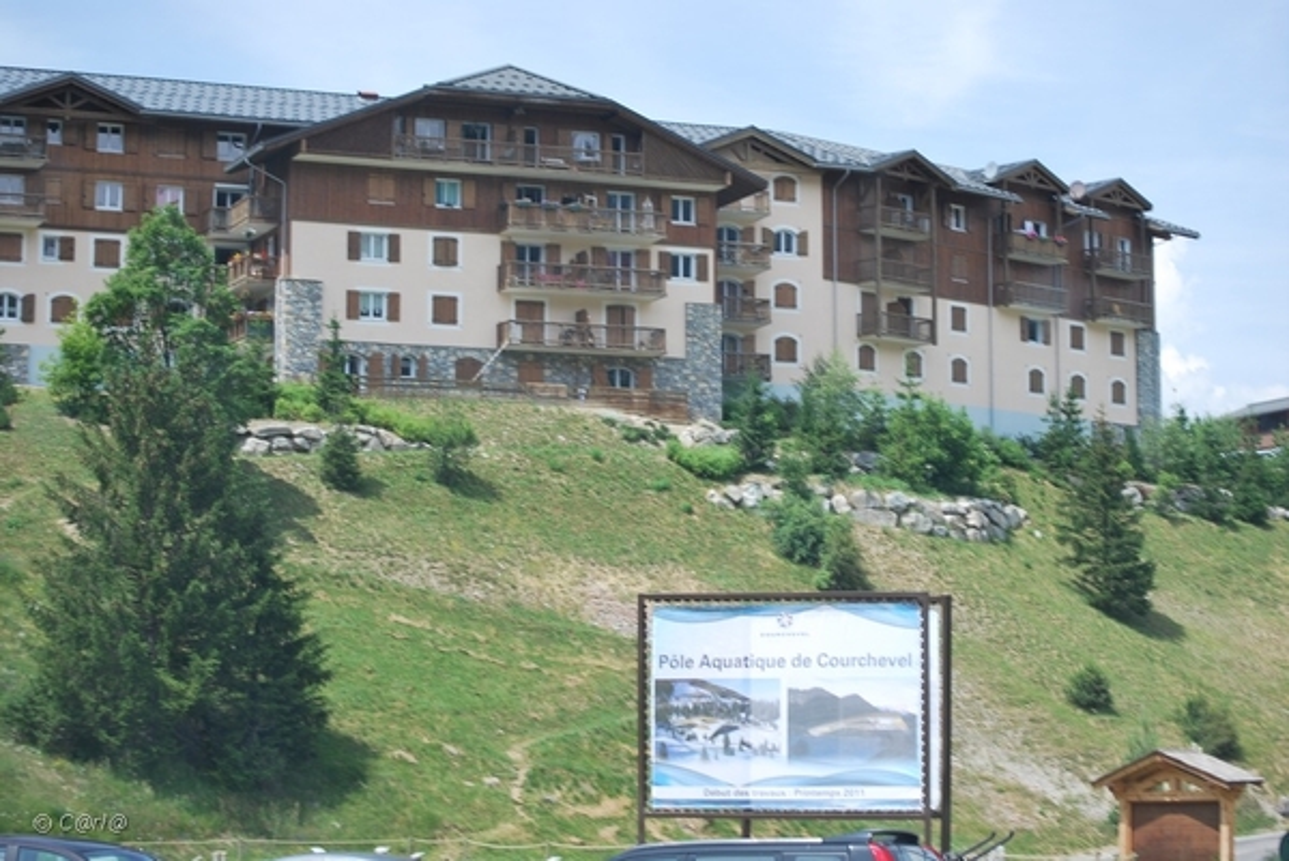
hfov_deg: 24.6
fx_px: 2956
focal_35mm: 82
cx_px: 644
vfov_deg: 16.6
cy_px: 430
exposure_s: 1/160
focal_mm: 55
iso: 100
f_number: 6.3
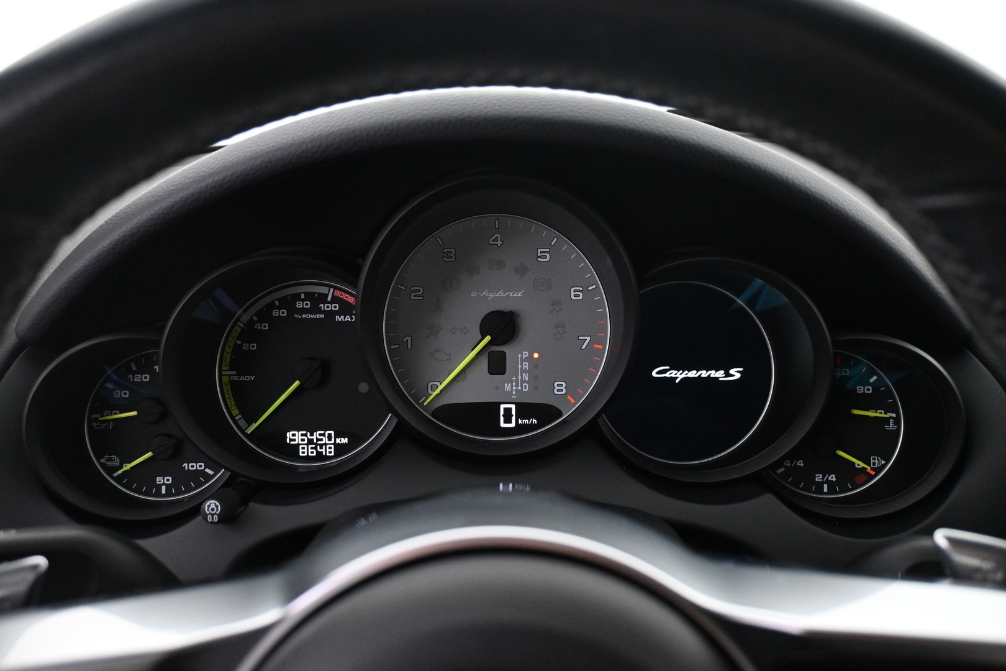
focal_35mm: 32
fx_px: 880
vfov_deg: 41.7
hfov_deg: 59.5
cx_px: 503
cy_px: 336
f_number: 4
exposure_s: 1/30
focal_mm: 21
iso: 2500
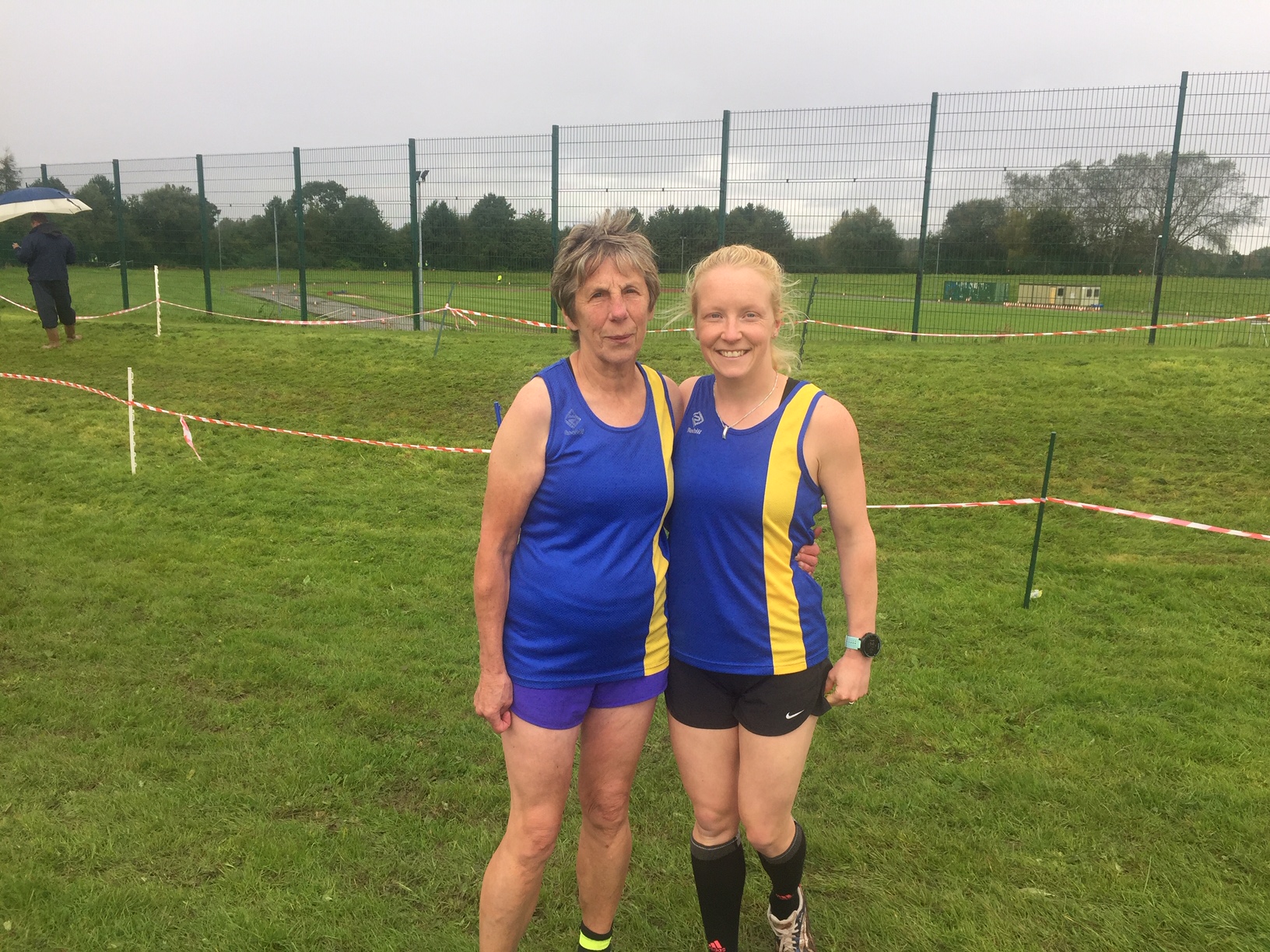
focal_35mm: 29
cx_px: 635
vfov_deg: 48.2
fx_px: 1064
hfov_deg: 61.7
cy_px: 476
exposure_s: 1/444
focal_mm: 4.15
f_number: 2.2
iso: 32
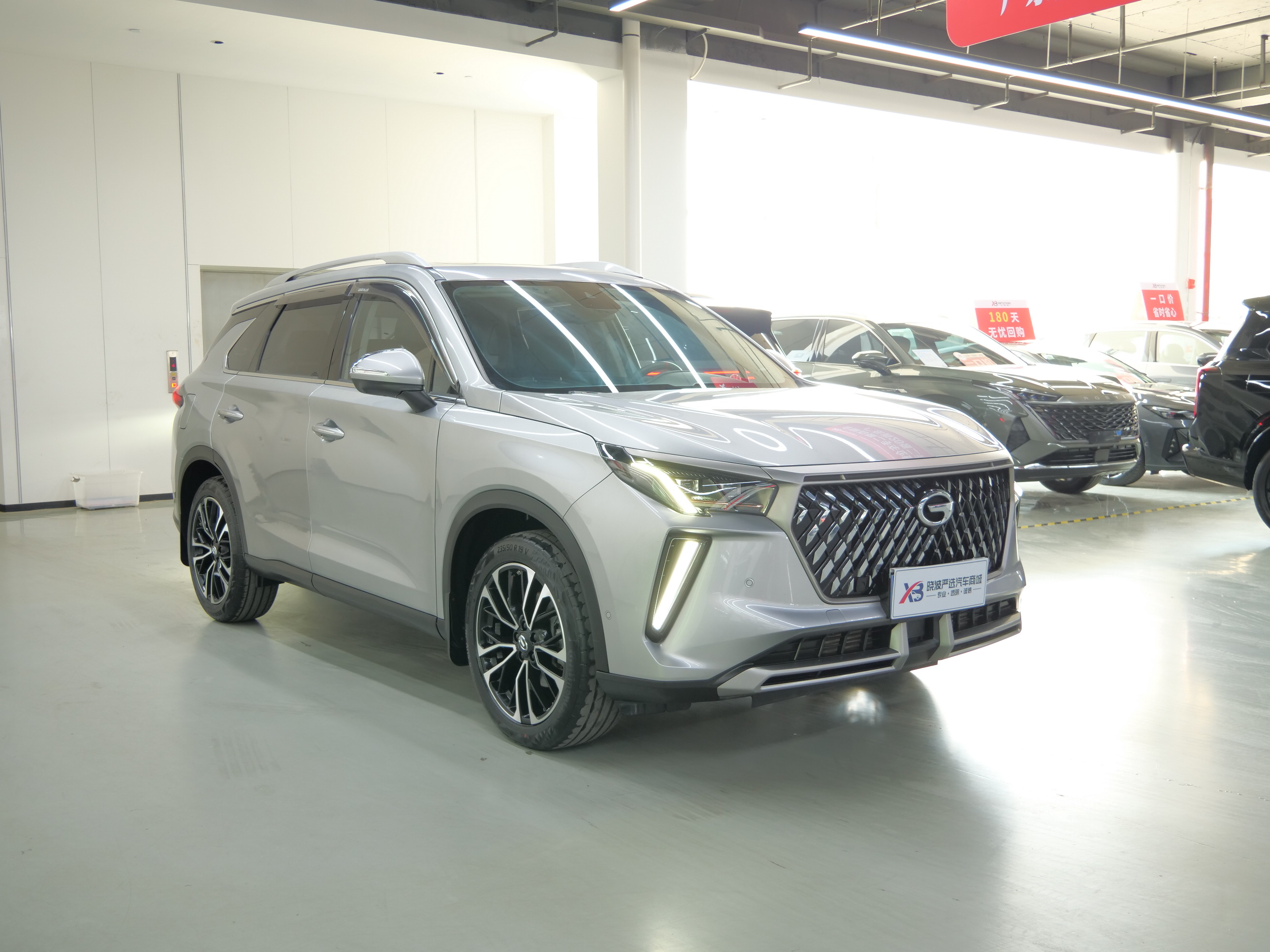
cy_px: 476
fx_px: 1247
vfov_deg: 41.8
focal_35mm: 34
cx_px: 635
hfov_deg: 54.0
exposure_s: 1/15
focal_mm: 17
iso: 320
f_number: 3.8
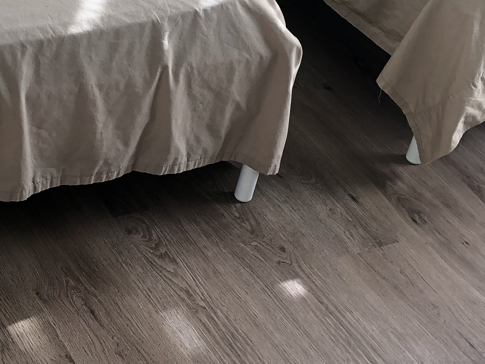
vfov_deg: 16.4
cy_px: 30
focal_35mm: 89
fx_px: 1247
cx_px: -4
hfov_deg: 21.2
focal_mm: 3.99
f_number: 1.8
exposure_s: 1/120
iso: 50
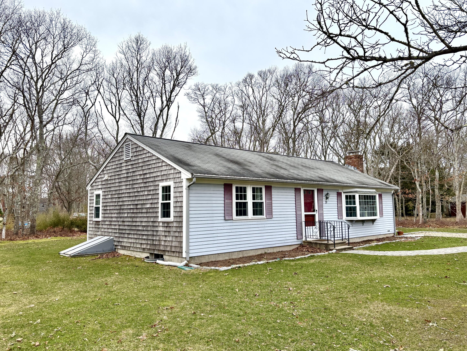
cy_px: 172
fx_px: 364
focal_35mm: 27
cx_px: 235
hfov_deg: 65.3
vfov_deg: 51.4
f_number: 1.6
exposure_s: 1/2857
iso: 50
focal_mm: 5.96
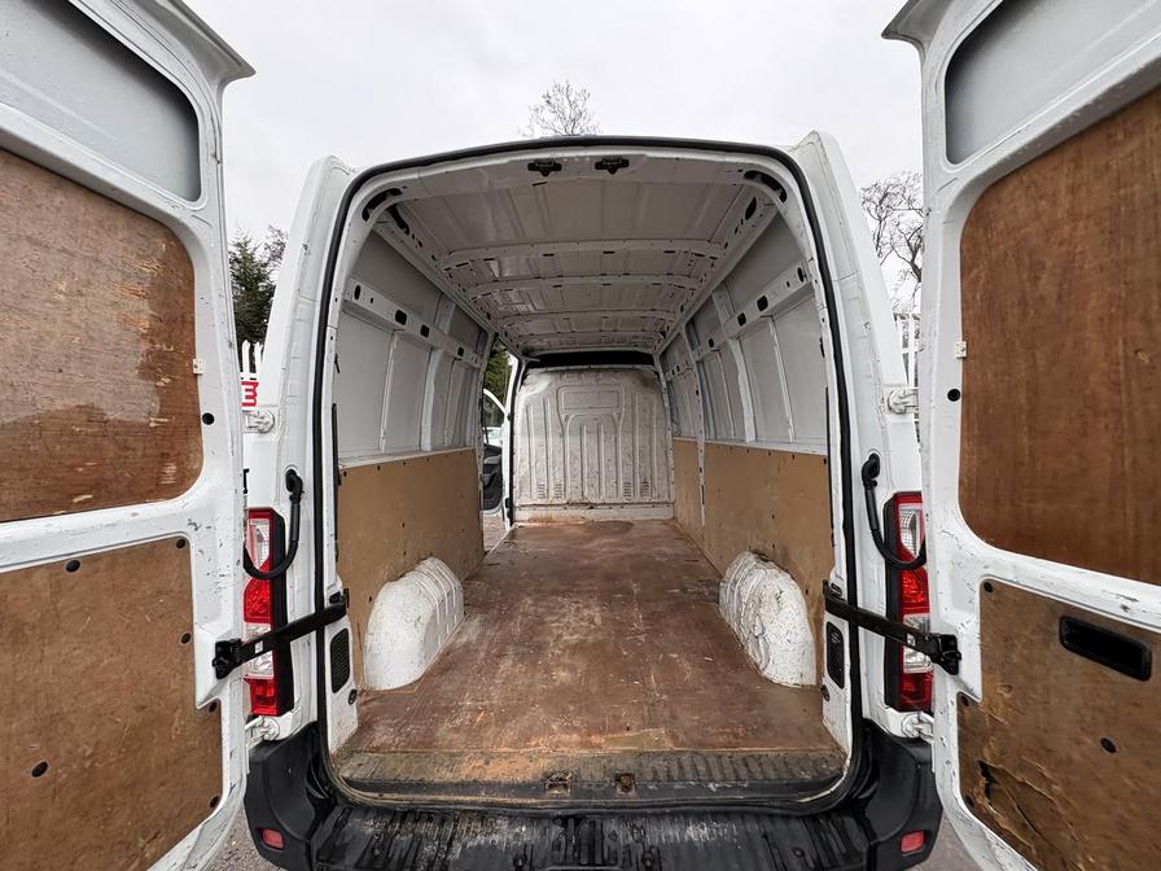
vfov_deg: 85.7
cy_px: 436
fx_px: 470
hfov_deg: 102.1
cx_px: 580
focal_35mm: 14
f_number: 2.2
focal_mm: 2.22
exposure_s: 1/167
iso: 64
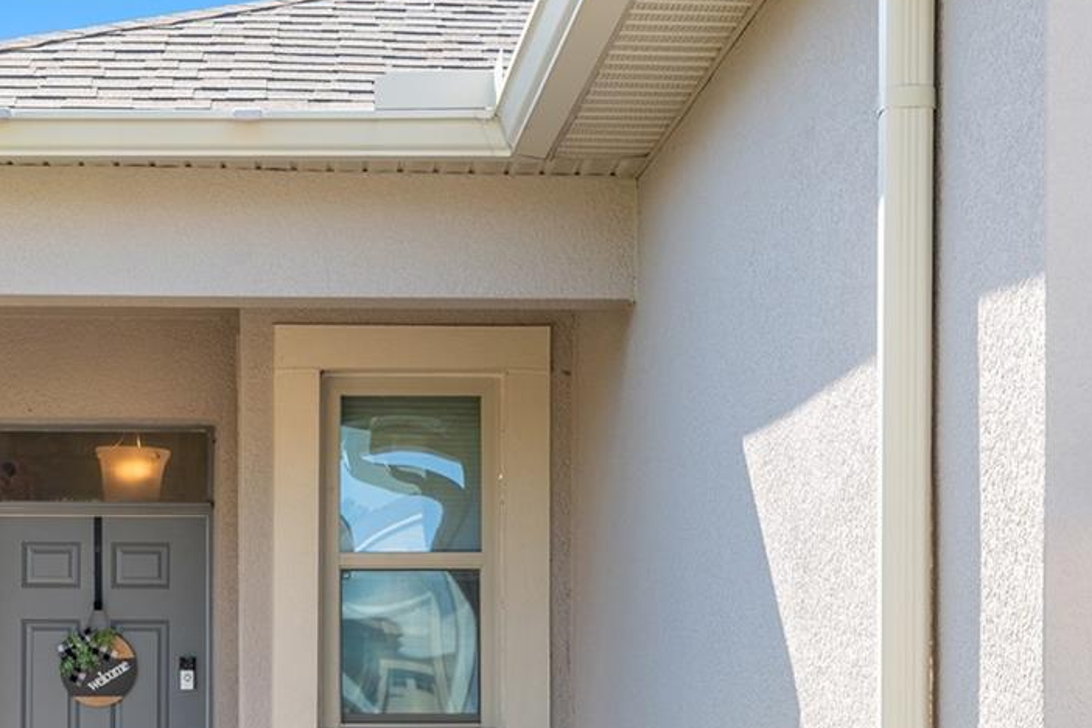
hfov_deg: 20.6
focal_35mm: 98
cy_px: 809
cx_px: 347
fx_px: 2986
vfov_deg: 13.6
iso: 100
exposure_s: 1/100
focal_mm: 43.2
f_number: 7.1
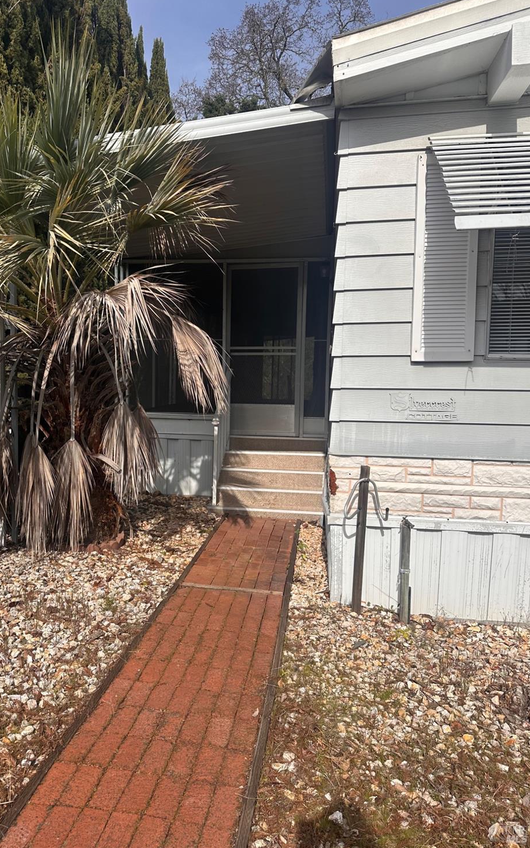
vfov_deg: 70.4
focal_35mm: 26
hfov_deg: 47.3
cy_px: 418
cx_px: 212
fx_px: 601
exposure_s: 1/6211
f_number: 1.78
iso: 80
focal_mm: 6.86
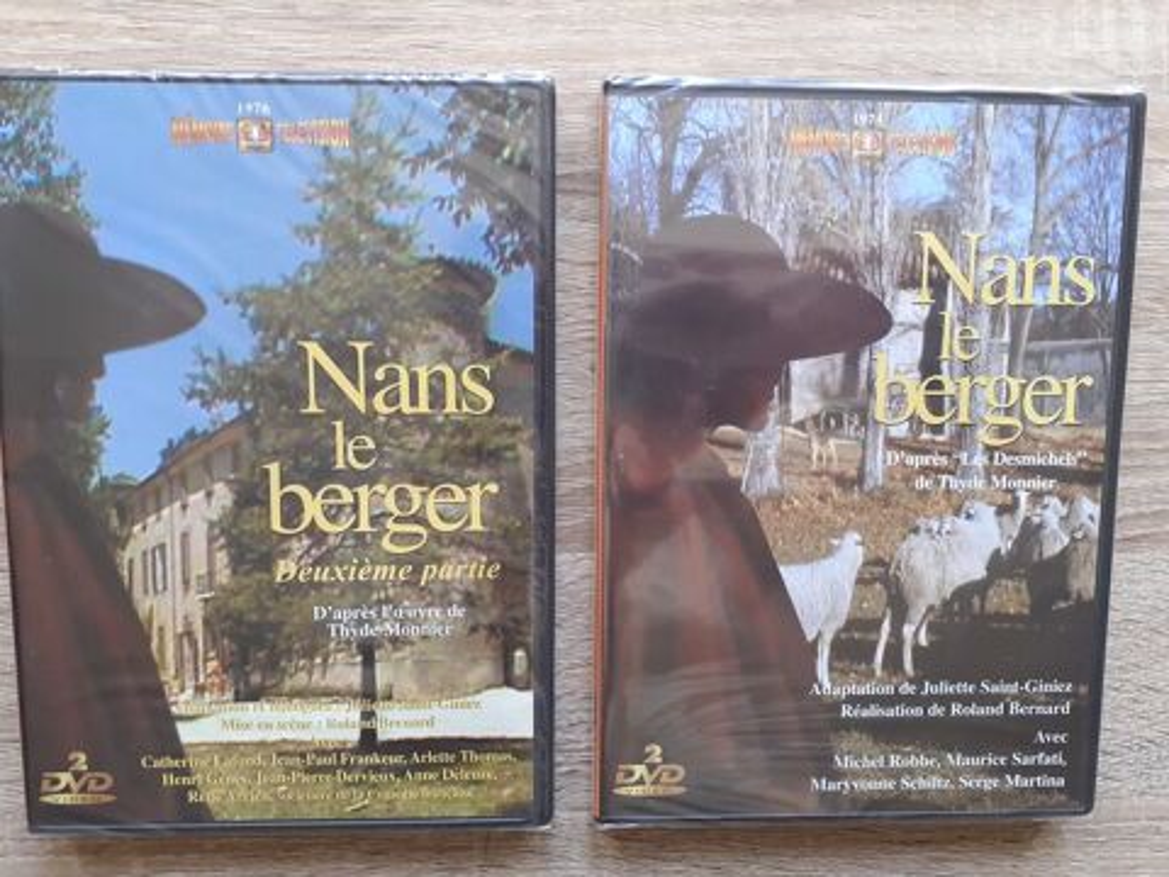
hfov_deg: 65.3
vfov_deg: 51.4
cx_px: 584
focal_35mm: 27
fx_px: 912
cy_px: 438
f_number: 1.9
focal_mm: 3.6
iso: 80
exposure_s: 1/50
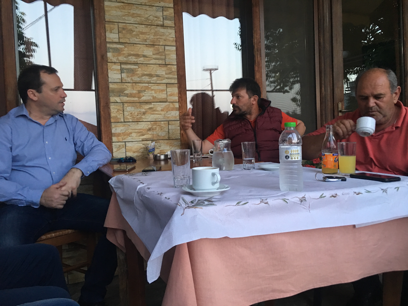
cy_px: 153
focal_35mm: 29
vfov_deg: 48.2
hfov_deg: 61.7
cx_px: 204
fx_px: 342
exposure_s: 1/17
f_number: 2.2
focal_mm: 4.15
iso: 100
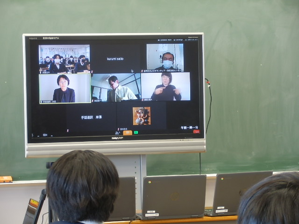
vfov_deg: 12.0
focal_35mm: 123
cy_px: 112
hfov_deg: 16.0
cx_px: 150
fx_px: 1062
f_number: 5.5
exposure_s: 1/10
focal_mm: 21.8
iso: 200
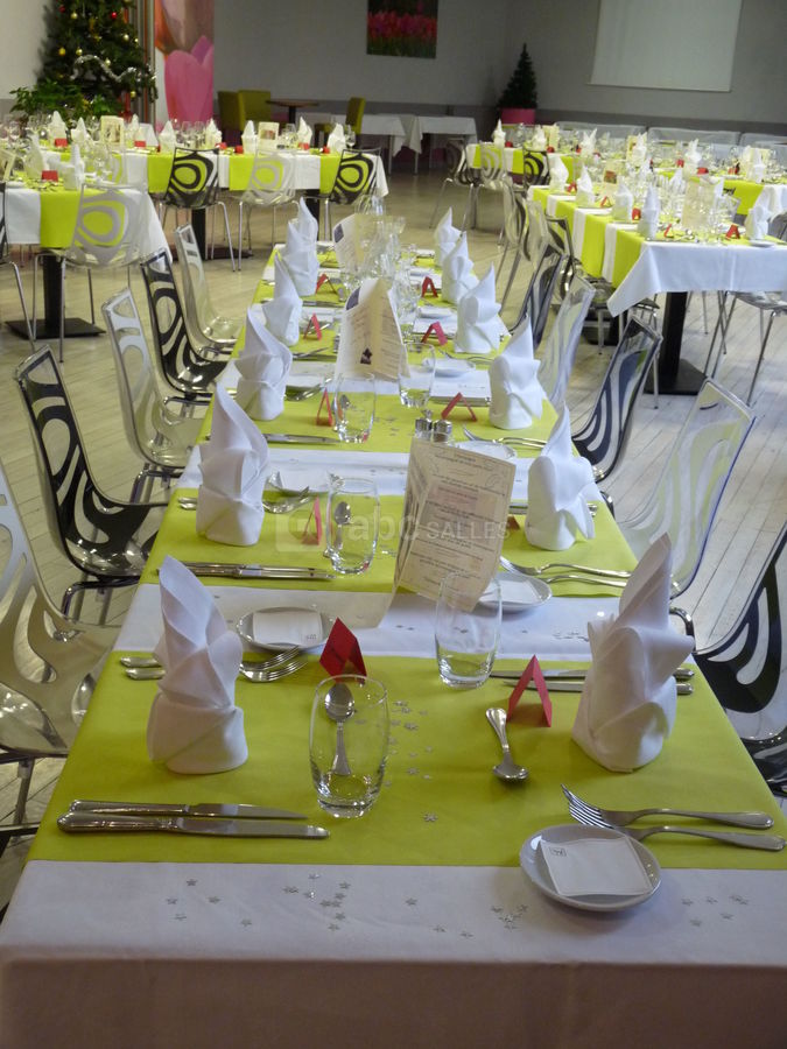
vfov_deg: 44.8
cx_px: 394
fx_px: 1273
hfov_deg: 34.3
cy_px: 524
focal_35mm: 42
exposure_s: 1/30
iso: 320
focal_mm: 7.4
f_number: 3
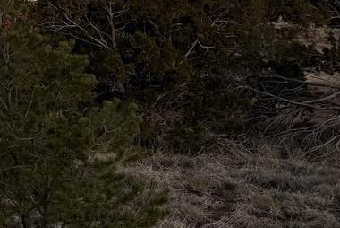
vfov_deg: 15.0
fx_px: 794
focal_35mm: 84
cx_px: -157
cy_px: -120
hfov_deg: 20.9
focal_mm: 6.76
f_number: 1.78
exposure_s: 1/571
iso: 80
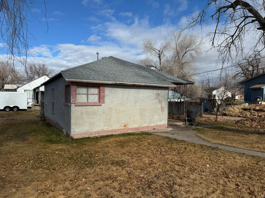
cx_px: 132
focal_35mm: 24
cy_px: 99
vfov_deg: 56.8
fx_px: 184
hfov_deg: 71.6
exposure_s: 1/6173
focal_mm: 6.76
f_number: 1.78
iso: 80
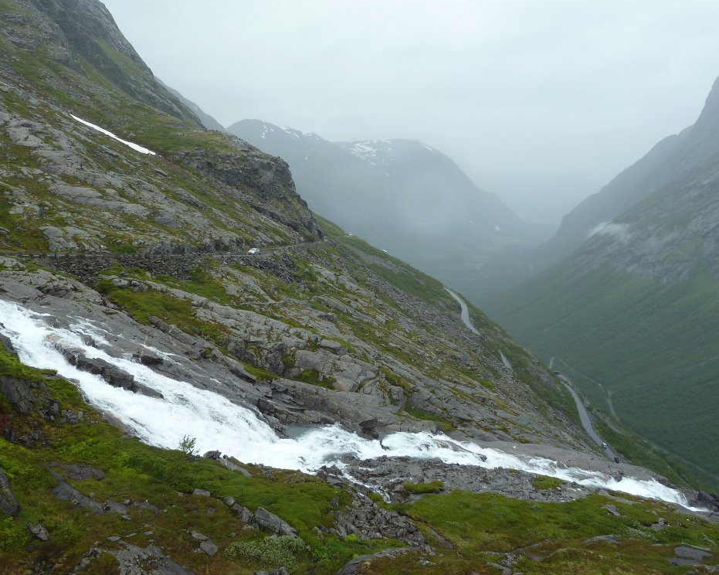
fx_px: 617
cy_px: 286
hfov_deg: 60.4
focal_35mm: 29
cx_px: 340
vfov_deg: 49.9
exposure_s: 1/200
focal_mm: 4.4
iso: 80
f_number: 4
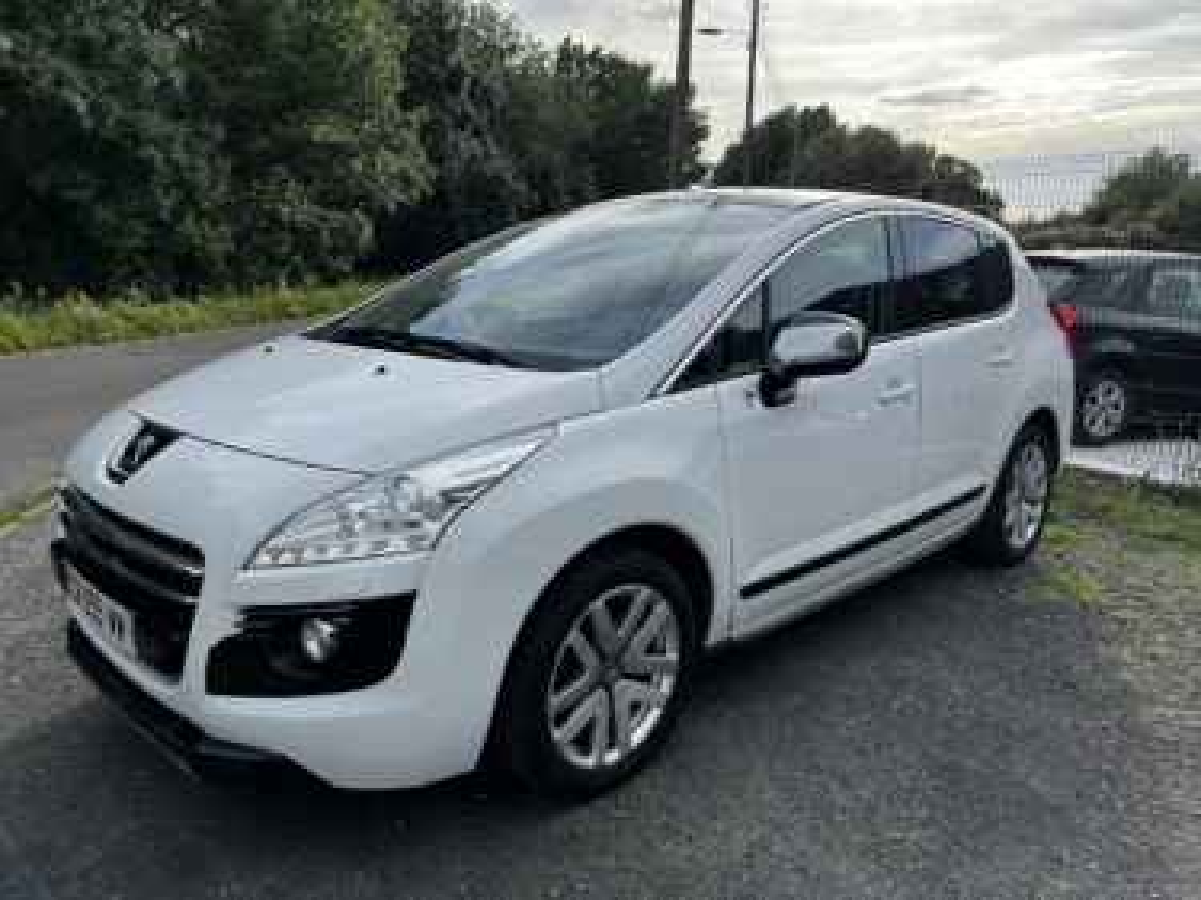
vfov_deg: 53.0
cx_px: 600
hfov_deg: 67.3
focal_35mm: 26
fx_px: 902
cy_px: 450
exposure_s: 1/1972
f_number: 1.5
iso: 50
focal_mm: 5.7
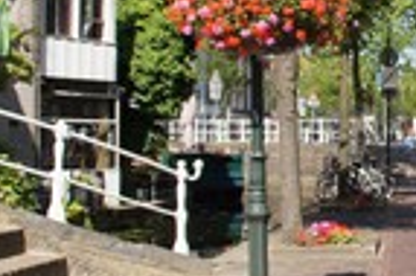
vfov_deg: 15.6
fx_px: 1004
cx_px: 457
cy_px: 92
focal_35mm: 87
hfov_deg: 22.1
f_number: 4.5
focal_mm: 18
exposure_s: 1/640
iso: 100
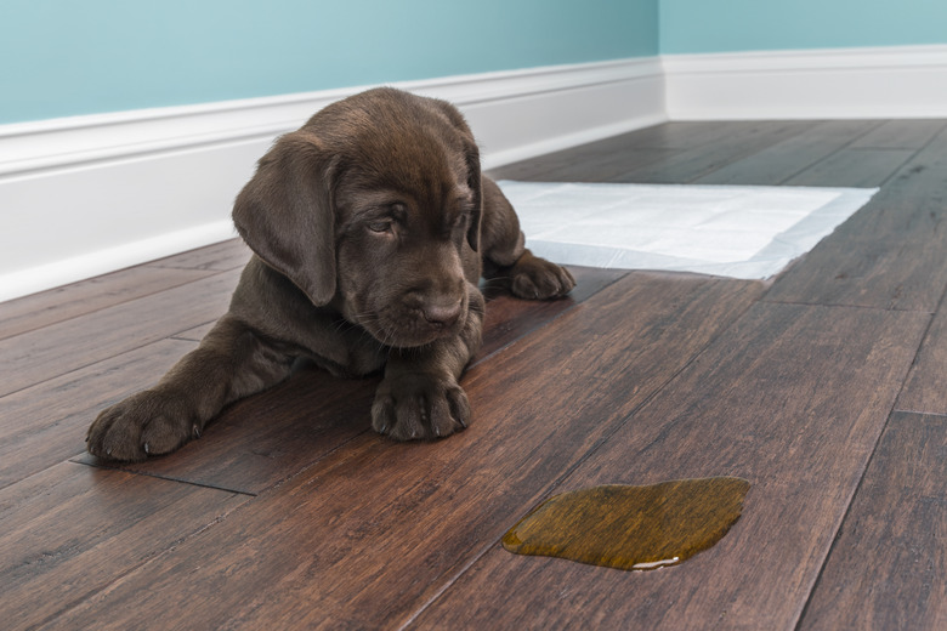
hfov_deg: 47.9
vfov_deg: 33.0
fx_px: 1065
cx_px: 474
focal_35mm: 40
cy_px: 316
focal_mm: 27
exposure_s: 1/160
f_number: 8
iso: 100
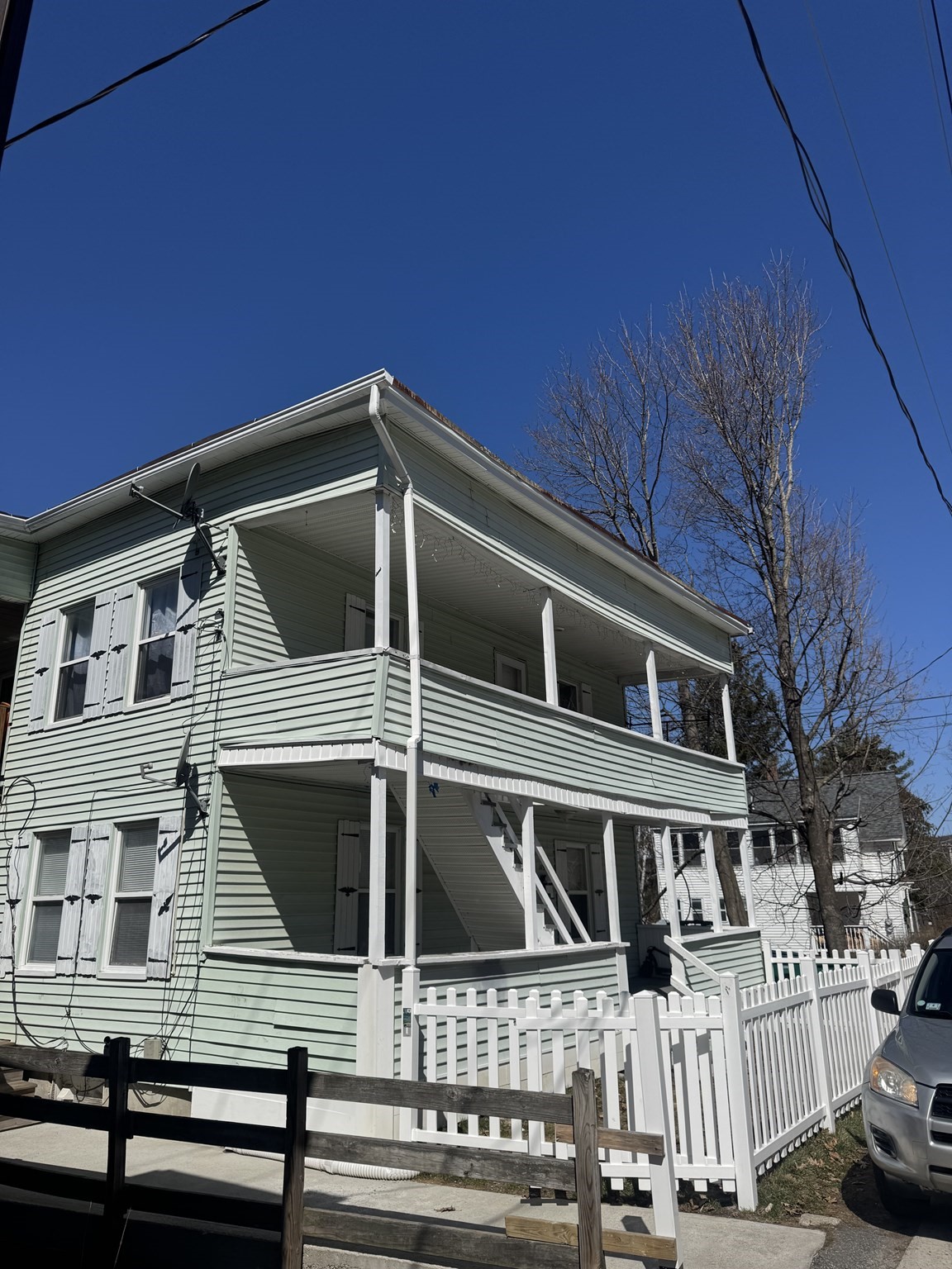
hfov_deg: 56.8
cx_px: 476
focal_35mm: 24
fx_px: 880
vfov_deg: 71.6
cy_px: 634
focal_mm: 6.76
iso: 80
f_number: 1.78
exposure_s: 1/10417
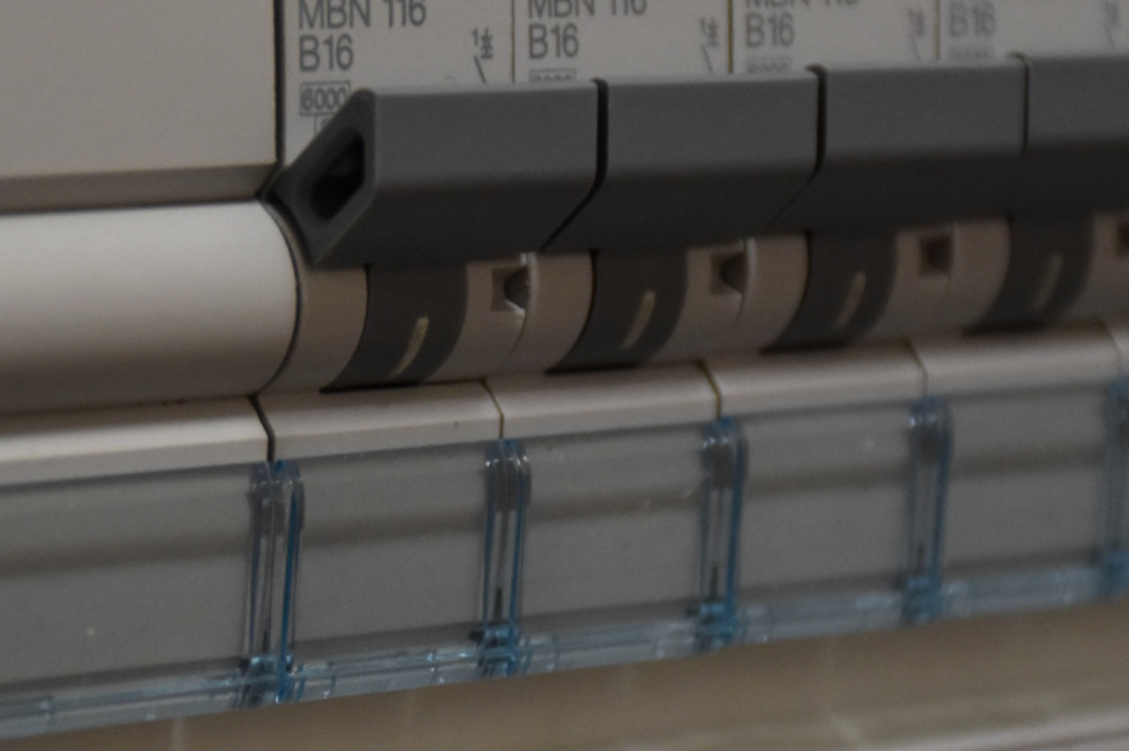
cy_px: 482
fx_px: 8024
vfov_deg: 5.4
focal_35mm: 256
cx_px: 356
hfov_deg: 8.0
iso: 1400
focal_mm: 62
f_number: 5
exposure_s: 1/125
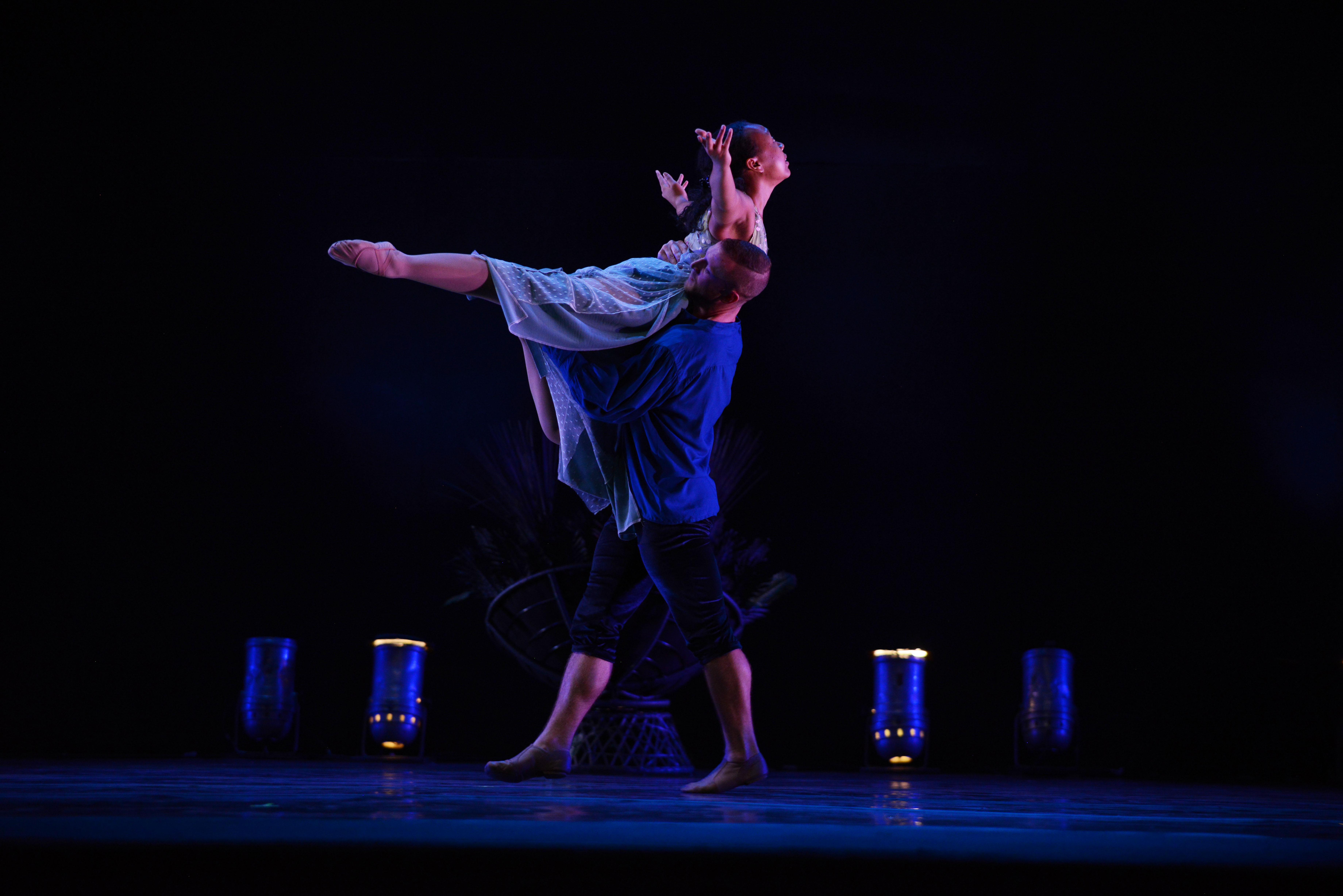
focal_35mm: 140
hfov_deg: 14.6
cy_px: 448
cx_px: 672
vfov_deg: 9.8
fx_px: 5224
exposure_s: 1/200
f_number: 2.8
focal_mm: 140
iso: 1600
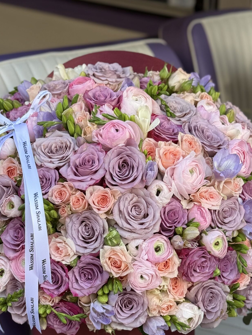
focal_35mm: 75
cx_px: 114
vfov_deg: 25.7
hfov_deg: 19.6
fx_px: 728
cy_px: 252
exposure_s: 1/422
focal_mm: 6.76
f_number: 1.78
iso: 100
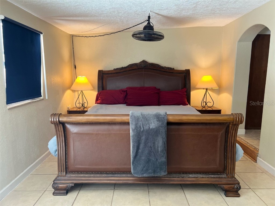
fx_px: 207
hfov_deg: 67.3
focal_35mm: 26
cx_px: 138
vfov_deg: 53.1
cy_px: 103
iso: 125
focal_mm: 5.7
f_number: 1.5
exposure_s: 1/65
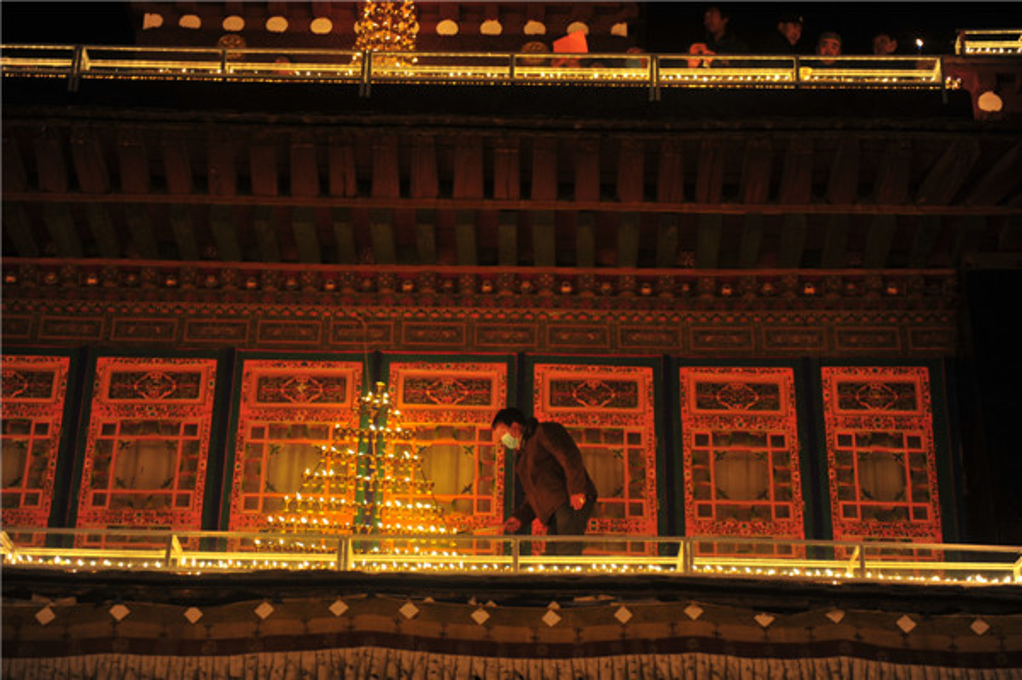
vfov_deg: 19.4
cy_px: 340
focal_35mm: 70
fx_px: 1986
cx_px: 511
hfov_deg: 28.9
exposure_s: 1/30
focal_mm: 70
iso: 500
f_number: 2.8
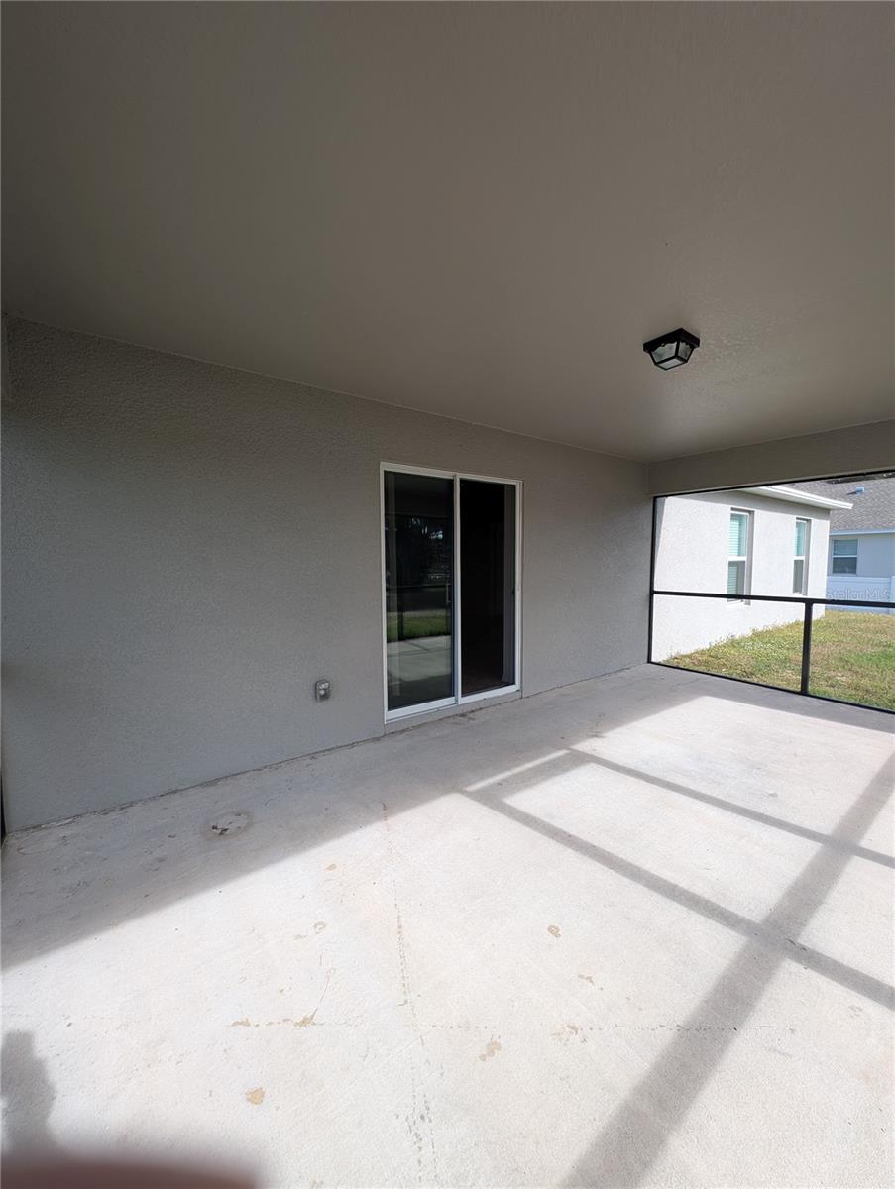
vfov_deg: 110.5
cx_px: 448
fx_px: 413
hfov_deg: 94.6
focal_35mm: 12
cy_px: 594
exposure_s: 1/379
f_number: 1.95
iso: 39
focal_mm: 2.23
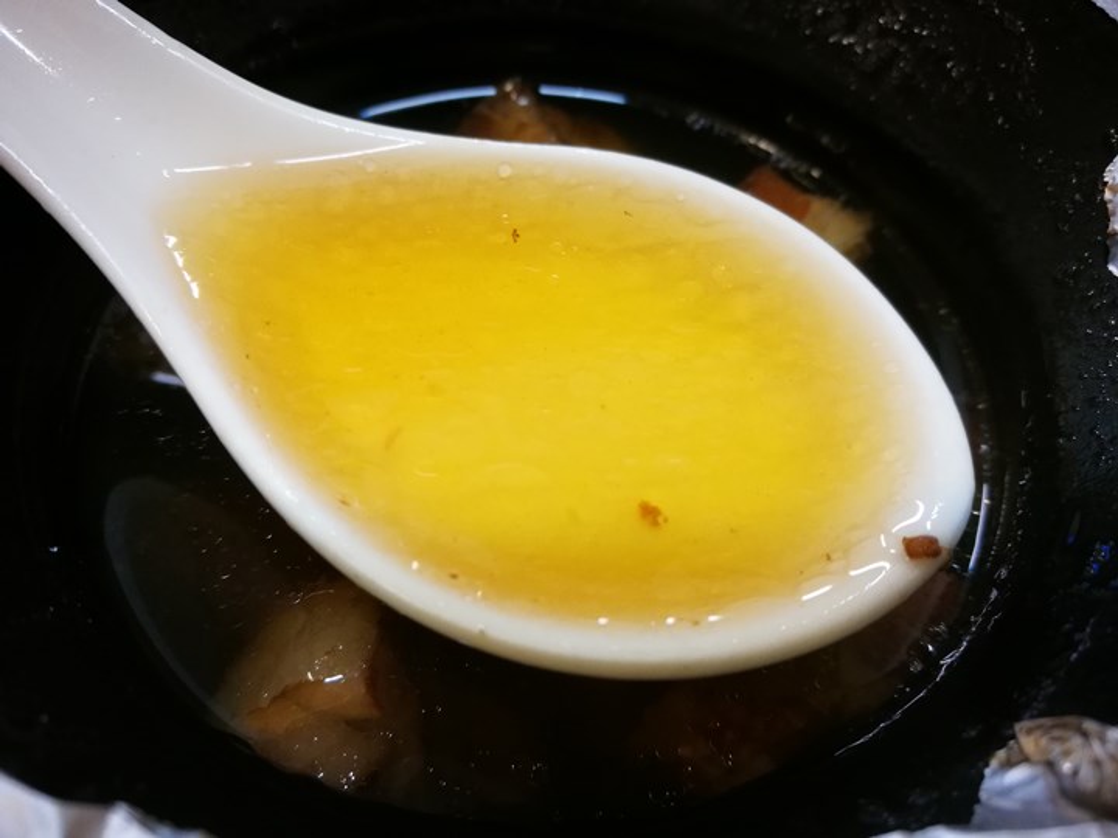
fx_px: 872
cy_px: 419
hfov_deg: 65.3
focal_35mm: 27
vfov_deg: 51.4
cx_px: 559
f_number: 4
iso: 400
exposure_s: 1/30
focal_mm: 4.5
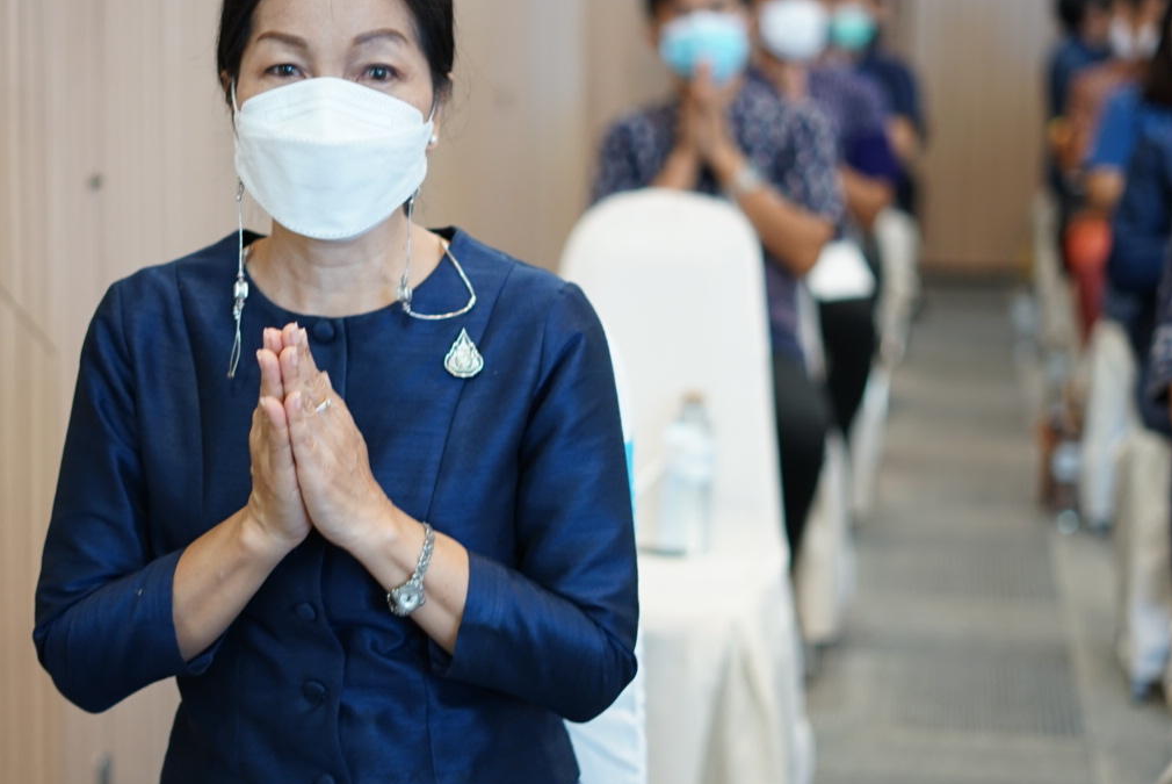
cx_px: 490
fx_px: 2606
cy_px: 403
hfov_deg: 25.3
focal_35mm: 80
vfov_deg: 17.1
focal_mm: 50
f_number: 1.8
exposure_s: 1/25
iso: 400
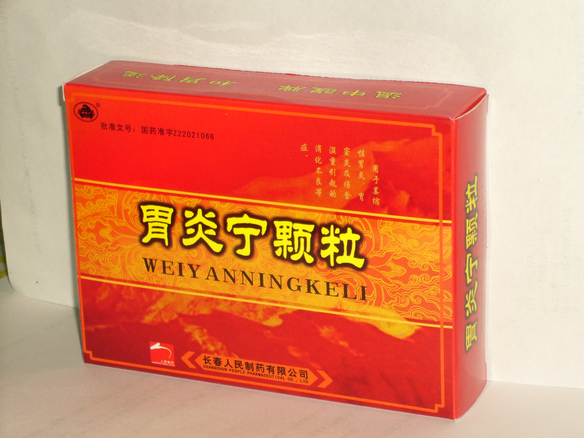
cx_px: 292
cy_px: 219
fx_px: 1771
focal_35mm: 105
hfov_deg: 18.7
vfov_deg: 14.1
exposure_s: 1/60
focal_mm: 17.4
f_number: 5
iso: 100
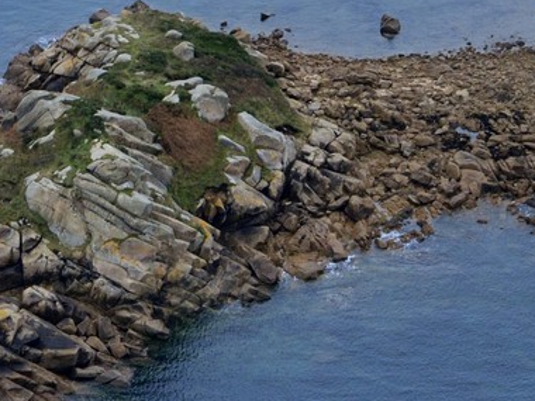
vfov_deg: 3.0
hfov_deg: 4.1
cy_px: -498
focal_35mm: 486
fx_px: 7511
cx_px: 674
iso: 800
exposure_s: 1/1000
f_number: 7.1
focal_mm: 120
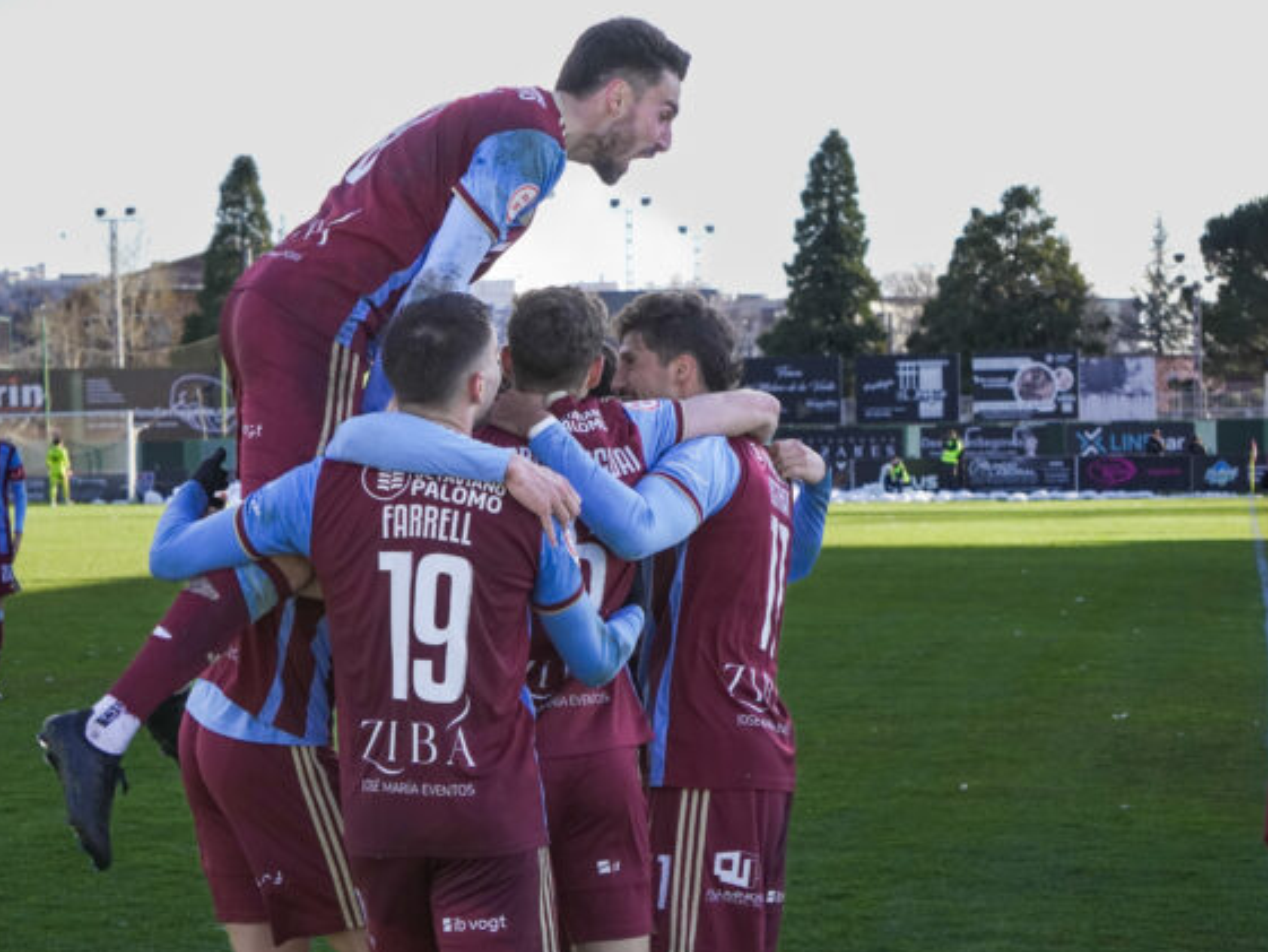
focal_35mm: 108
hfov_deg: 18.2
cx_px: 495
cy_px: 466
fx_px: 3957
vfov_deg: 13.7
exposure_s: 1/640
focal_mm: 56
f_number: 6.3
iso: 1000
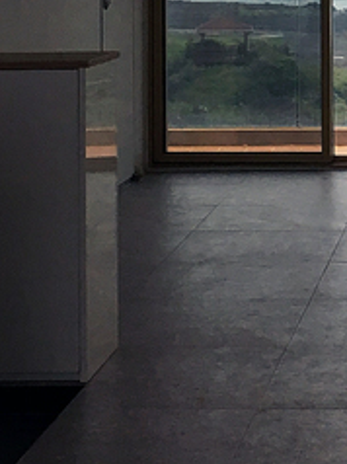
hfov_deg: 11.8
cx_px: 425
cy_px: -68
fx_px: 1634
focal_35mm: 122
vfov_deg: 15.7
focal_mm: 4.15
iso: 64
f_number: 2.2
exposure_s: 1/30
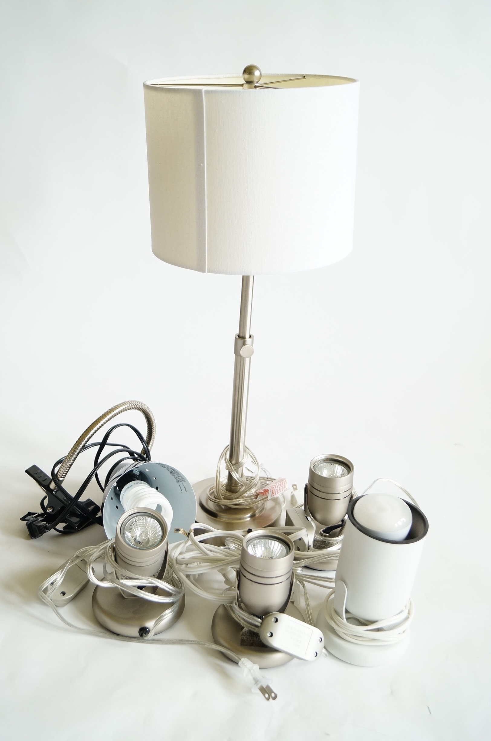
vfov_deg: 53.2
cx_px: 246
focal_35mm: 36
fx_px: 739
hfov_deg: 36.8
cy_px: 370
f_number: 4
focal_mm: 24
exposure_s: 1/60
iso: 500
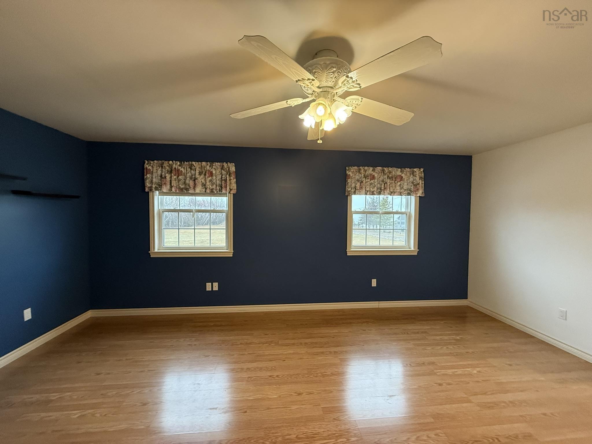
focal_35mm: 14
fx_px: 239
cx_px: 296
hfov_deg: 102.1
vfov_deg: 85.7
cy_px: 222
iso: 500
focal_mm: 2.22
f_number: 2.2
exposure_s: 1/120
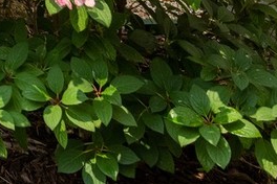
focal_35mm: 135
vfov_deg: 8.7
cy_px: -342
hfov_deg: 11.8
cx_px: -424
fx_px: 1039
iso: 400
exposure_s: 1/500
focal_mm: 22
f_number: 8
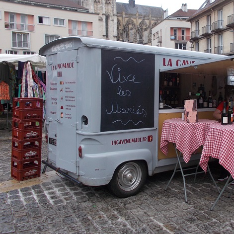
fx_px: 298
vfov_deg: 42.7
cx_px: 159
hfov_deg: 42.2
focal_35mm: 39
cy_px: 96
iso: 80
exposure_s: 1/200
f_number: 3.2
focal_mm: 4.6
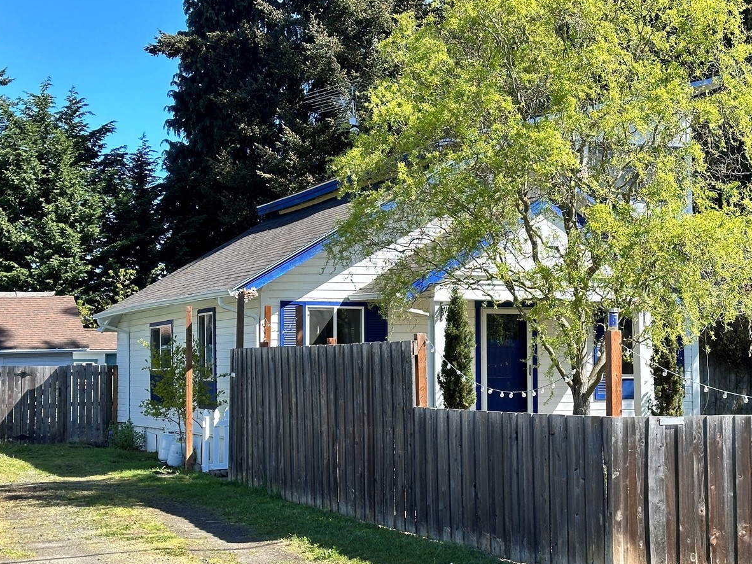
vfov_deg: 22.6
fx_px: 1412
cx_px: 410
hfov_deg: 29.8
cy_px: 286
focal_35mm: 65
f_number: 1.78
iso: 64
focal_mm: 6.86
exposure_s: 1/1414
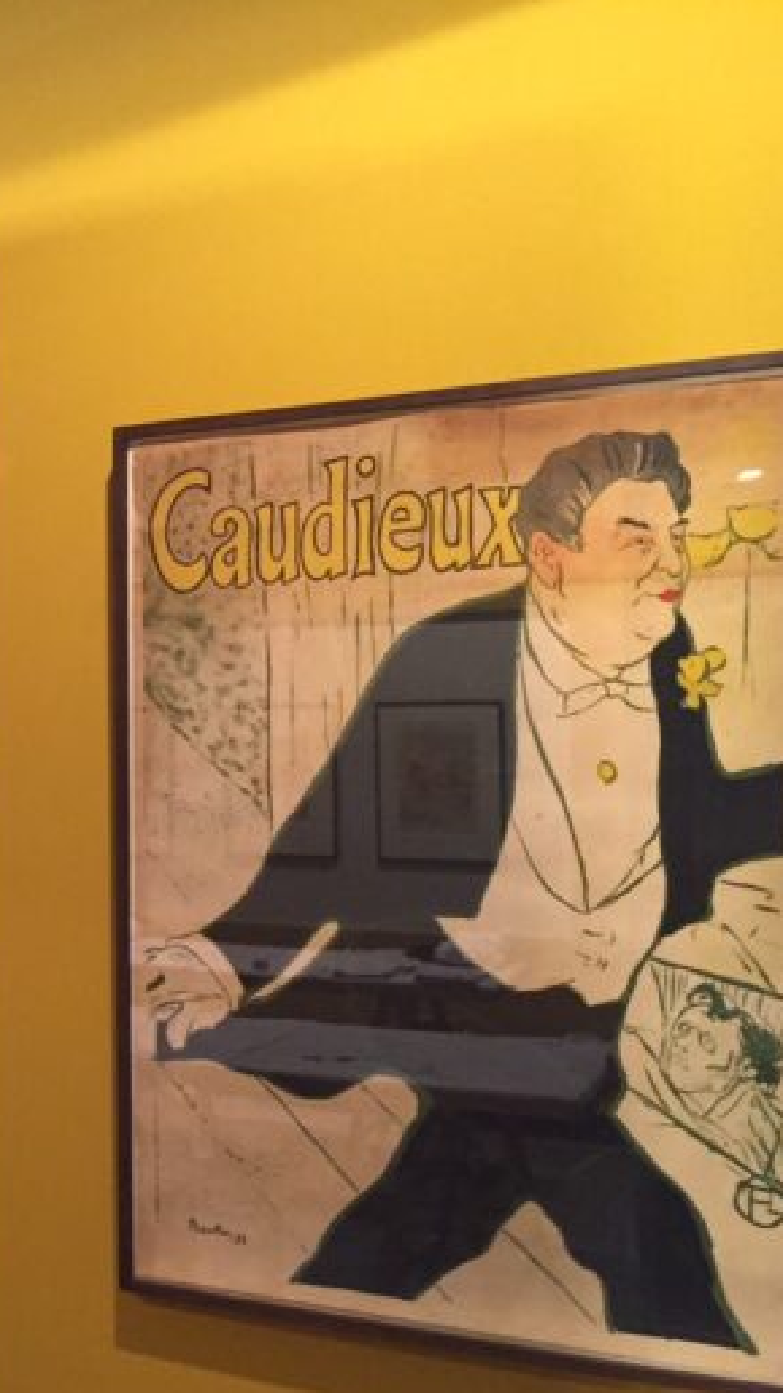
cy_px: 769
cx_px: -73
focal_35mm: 47
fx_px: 1736
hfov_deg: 23.8
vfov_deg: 43.7
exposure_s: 1/20
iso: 250
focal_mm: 4.15
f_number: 2.2
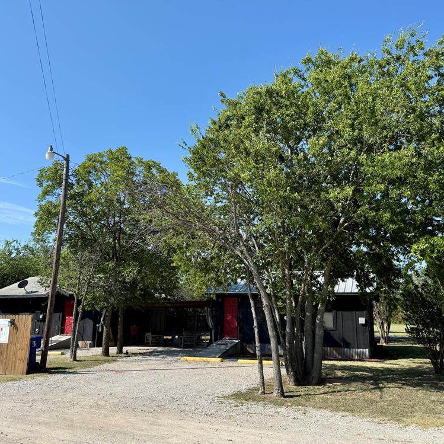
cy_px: 223
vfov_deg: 55.6
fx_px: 421
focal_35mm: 29
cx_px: 231
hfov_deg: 55.6
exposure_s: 1/3021
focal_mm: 6.76
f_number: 1.78
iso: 80
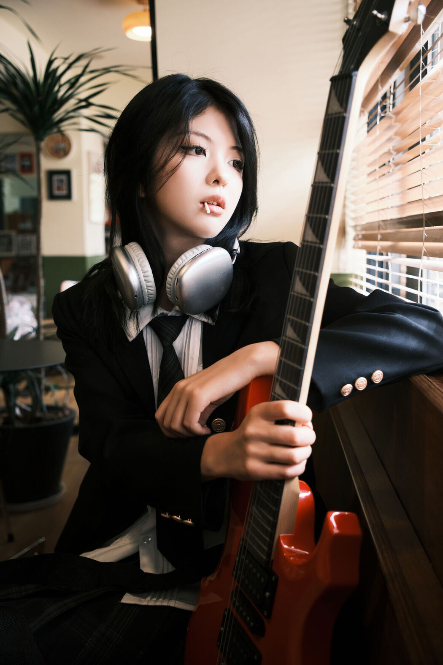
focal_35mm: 38
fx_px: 701
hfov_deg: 35.1
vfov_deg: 50.7
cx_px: 222
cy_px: 332
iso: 500
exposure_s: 1/125
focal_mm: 25.4
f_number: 2.8
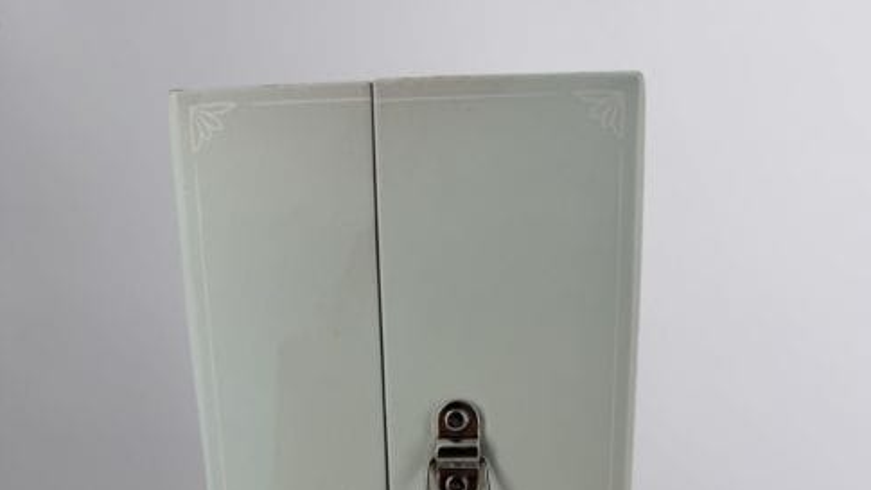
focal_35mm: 36
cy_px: 554
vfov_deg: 29.3
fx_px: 832
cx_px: 445
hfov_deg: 55.3
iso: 80
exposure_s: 1/1131
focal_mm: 6.76
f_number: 1.78
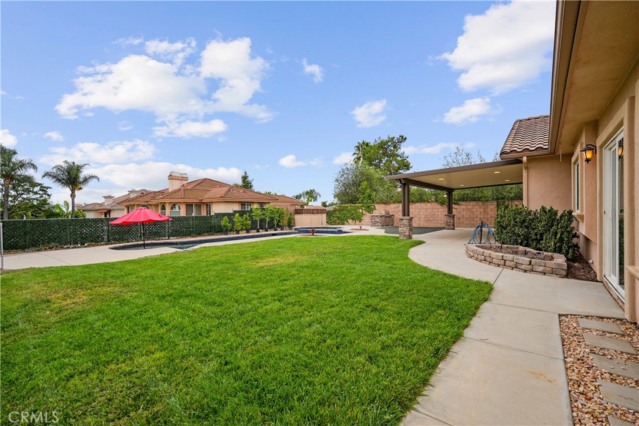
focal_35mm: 16
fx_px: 284
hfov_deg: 96.7
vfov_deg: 73.8
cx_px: 320
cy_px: 213
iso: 100
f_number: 4
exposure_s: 1/250
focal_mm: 16
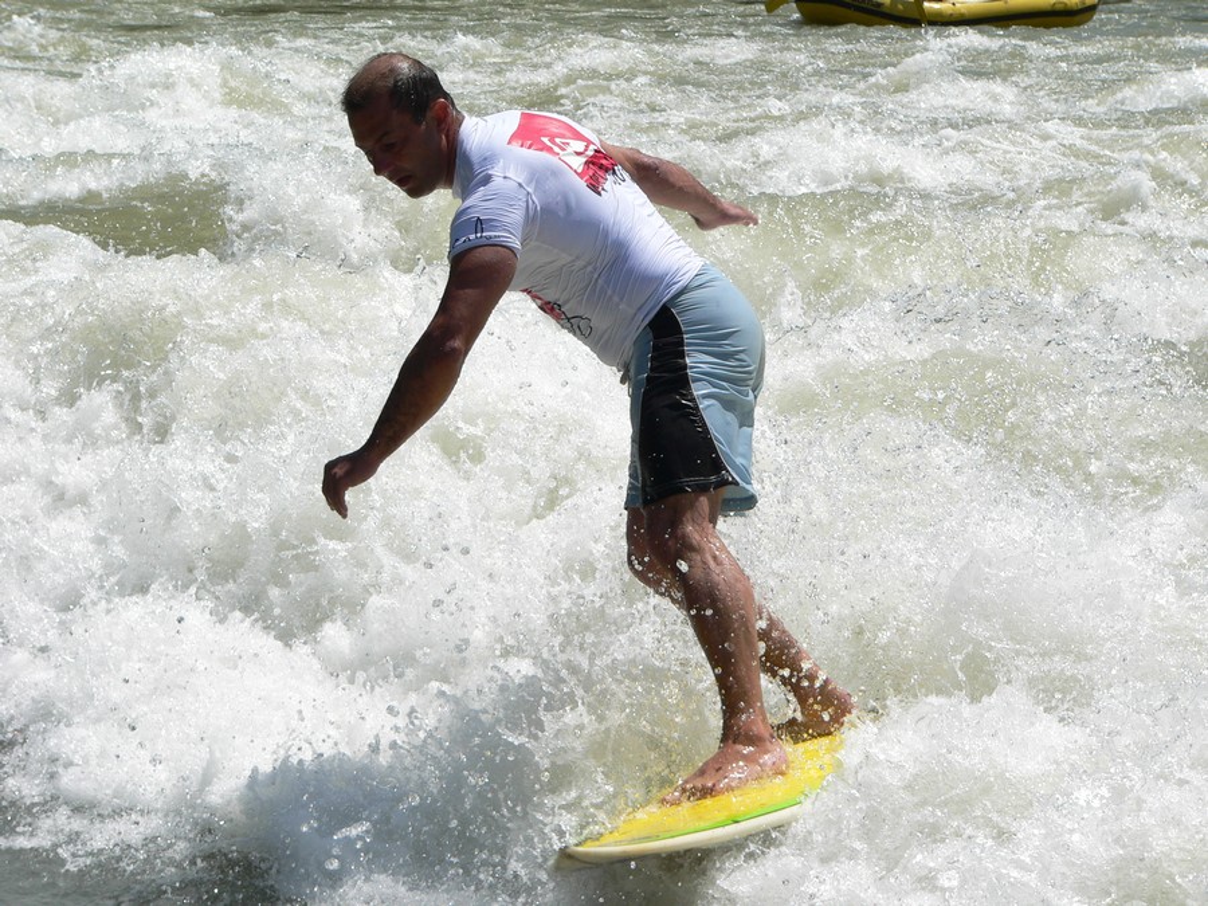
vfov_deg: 12.2
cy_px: 453
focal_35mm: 121
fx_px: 4223
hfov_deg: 16.3
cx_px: 604
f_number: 4.6
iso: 80
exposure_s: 1/800
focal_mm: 20.1
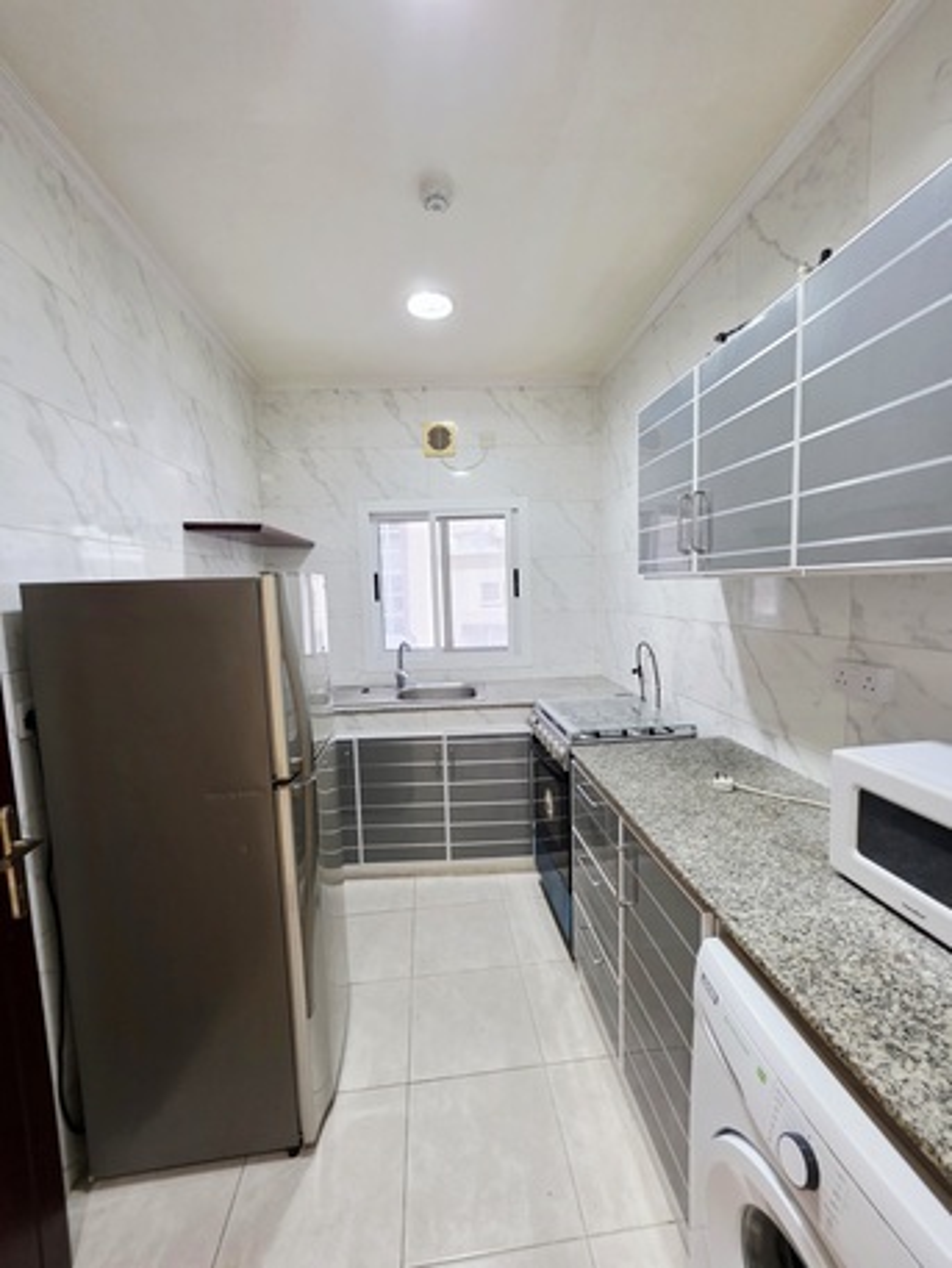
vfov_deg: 106.2
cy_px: 634
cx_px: 476
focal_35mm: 13
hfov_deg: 89.9
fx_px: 476
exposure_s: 1/50.3
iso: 160
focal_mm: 2.2
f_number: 1.9
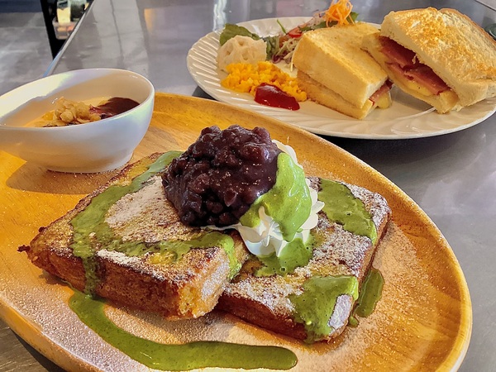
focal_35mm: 31
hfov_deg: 58.4
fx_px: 444
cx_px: 248
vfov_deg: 45.4
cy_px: 186
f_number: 2.4
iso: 200
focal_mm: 3.3
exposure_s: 1/50
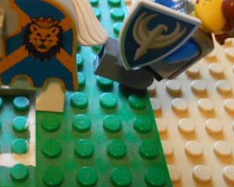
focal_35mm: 65
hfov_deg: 28.3
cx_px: 37
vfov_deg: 23.2
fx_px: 451
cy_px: 41
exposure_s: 1/6
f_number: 3.8
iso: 400
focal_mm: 5.3
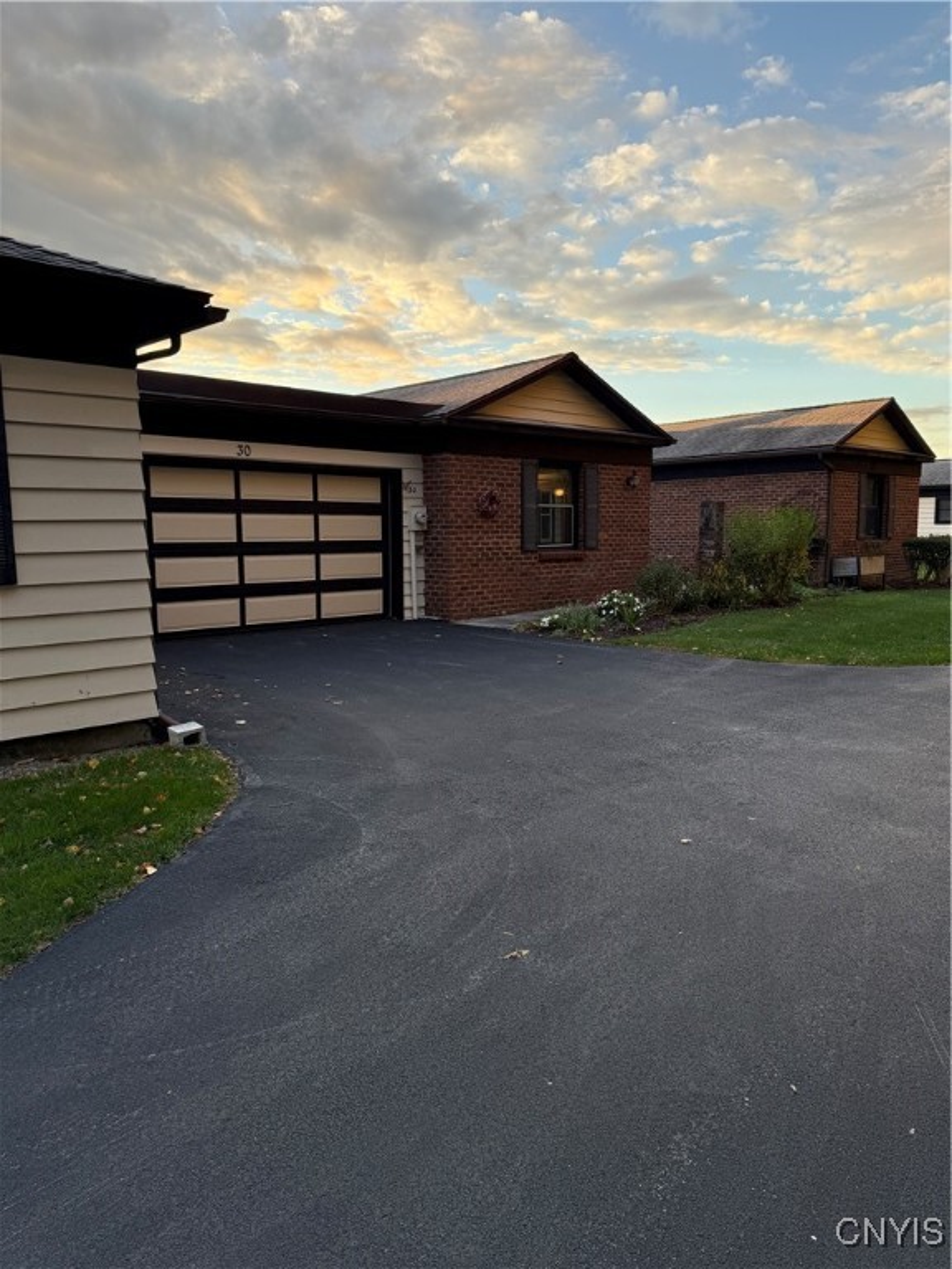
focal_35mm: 24
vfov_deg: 71.6
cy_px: 634
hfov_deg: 56.8
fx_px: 880
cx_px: 476
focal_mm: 6.76
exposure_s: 1/358
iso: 100
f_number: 1.78
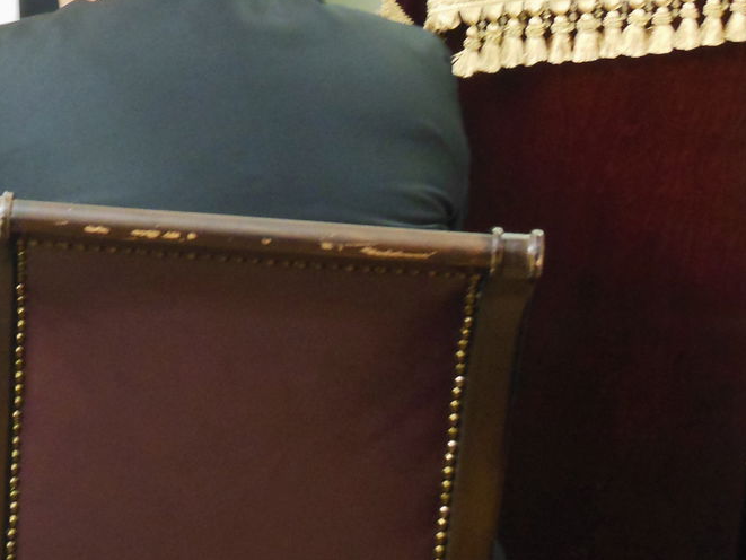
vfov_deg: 11.6
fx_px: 2737
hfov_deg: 15.2
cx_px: -42
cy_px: 107
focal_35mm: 127
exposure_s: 1/5
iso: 800
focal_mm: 10.7
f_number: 5
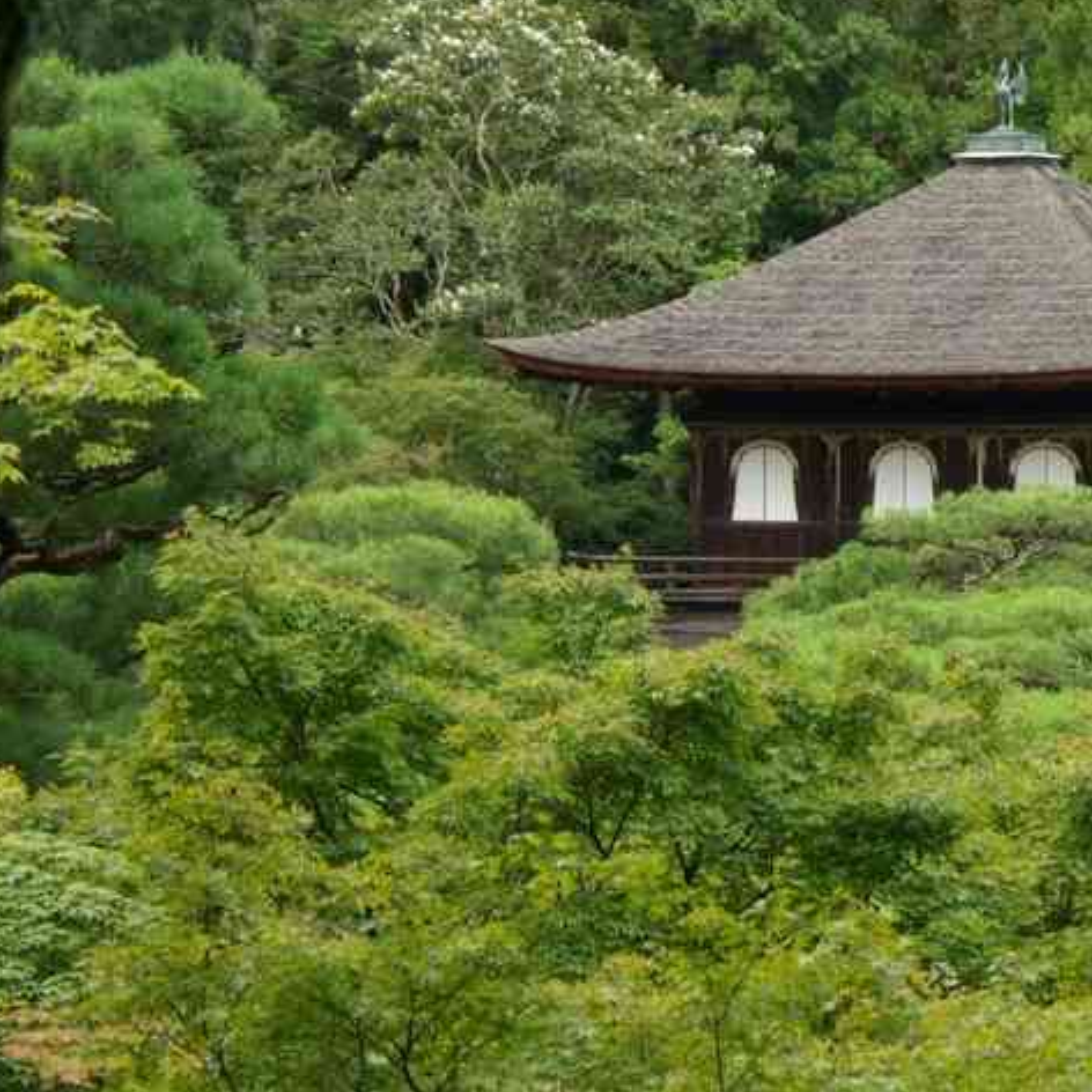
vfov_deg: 9.9
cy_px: 458
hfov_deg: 9.9
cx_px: 1143
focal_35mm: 176
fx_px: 6278
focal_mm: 65
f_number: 4.5
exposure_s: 1/90
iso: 400
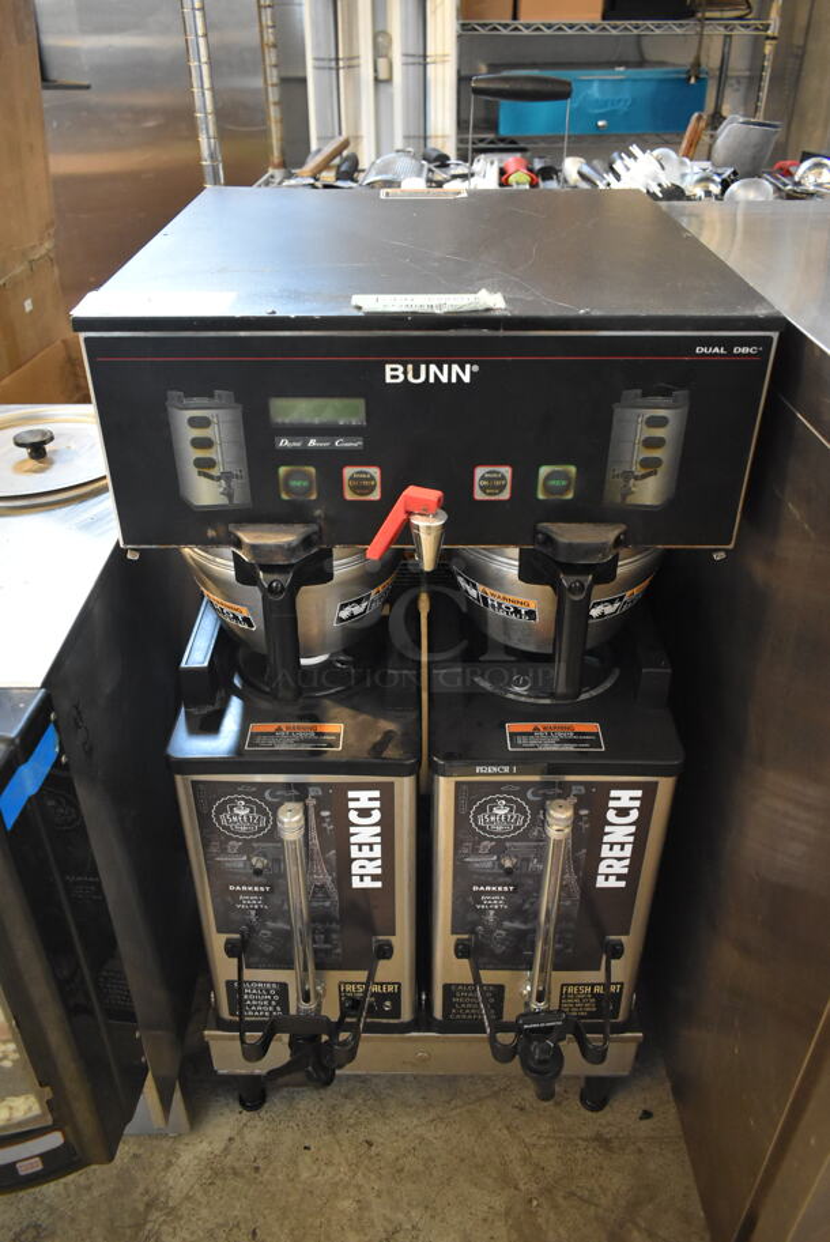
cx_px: 415
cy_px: 621
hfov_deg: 48.0
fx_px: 932
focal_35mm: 27
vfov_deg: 67.3
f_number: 3.5
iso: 2500
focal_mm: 18
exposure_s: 1/30
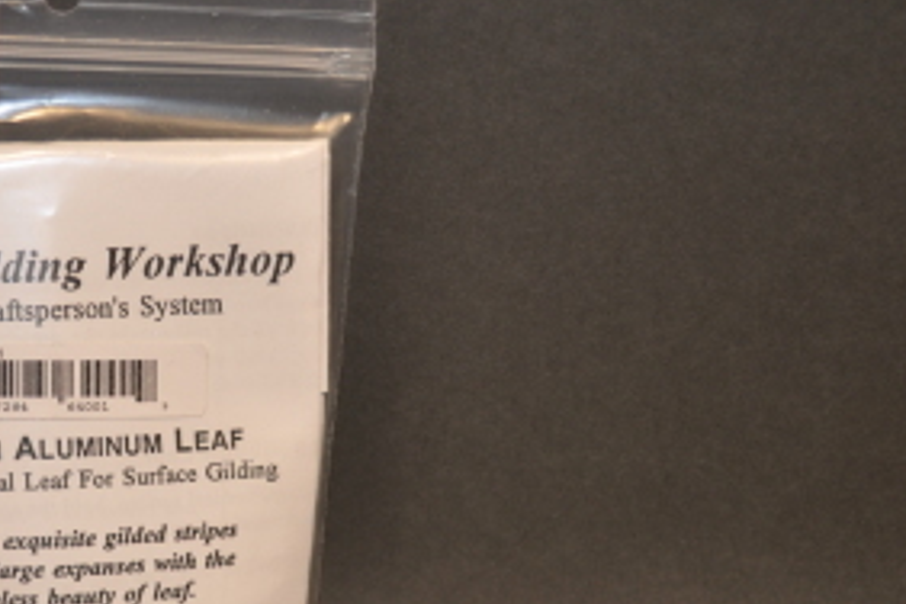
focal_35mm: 96
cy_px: 447
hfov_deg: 20.9
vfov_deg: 14.2
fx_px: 2416
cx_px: 135
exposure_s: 1/100
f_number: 4.5
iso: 200
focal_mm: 30
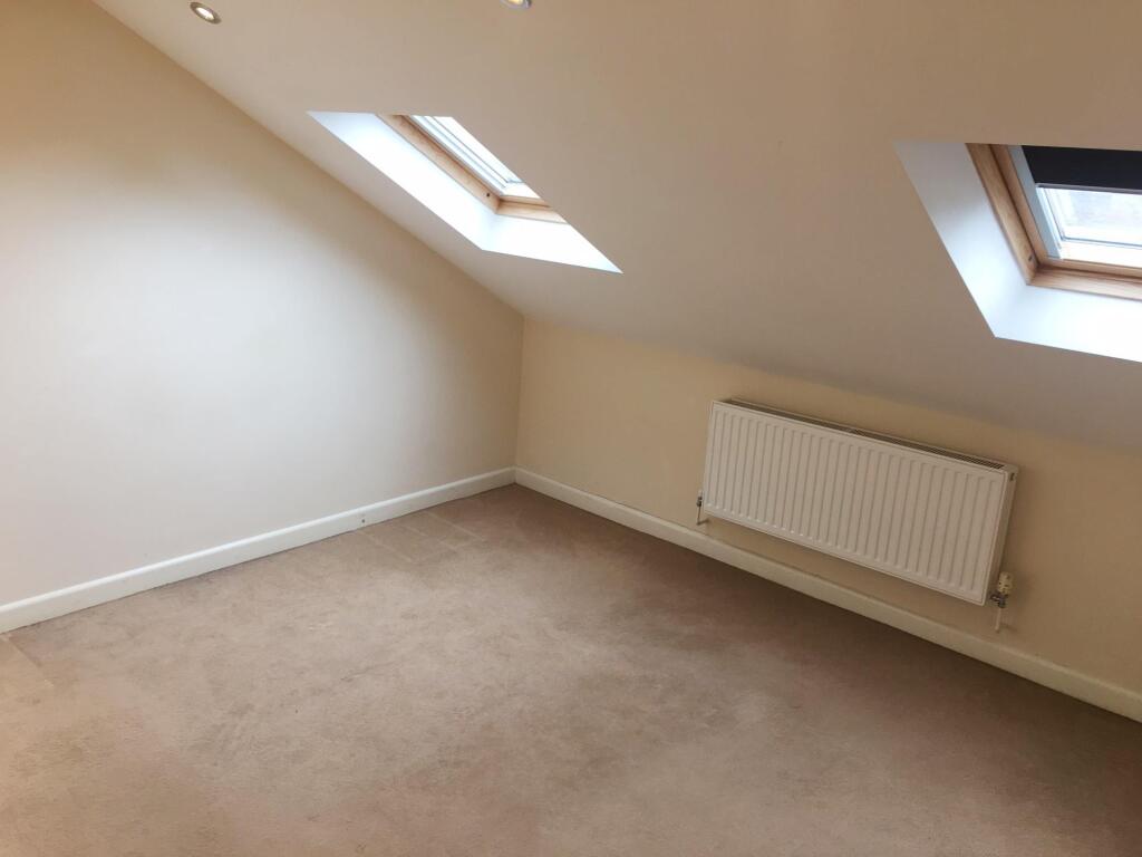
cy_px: 428
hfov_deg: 61.7
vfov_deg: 48.2
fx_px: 957
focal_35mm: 29
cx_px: 571
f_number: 2.2
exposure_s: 1/50
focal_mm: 4.15
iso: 32
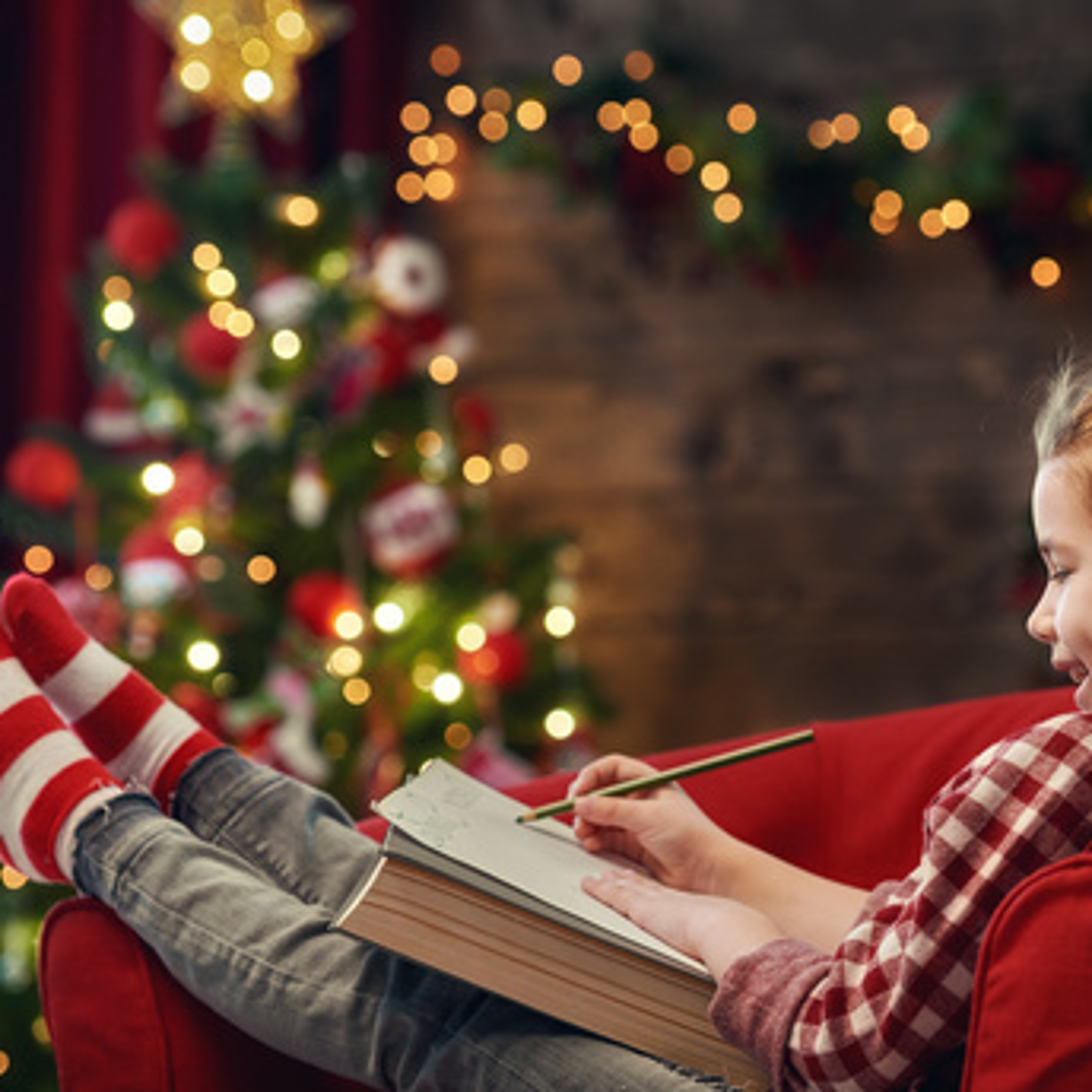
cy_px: 609
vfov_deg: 10.7
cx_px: 730
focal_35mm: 163
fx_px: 5818
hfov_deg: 10.7
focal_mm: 110
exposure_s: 1/50
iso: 200
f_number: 3.2
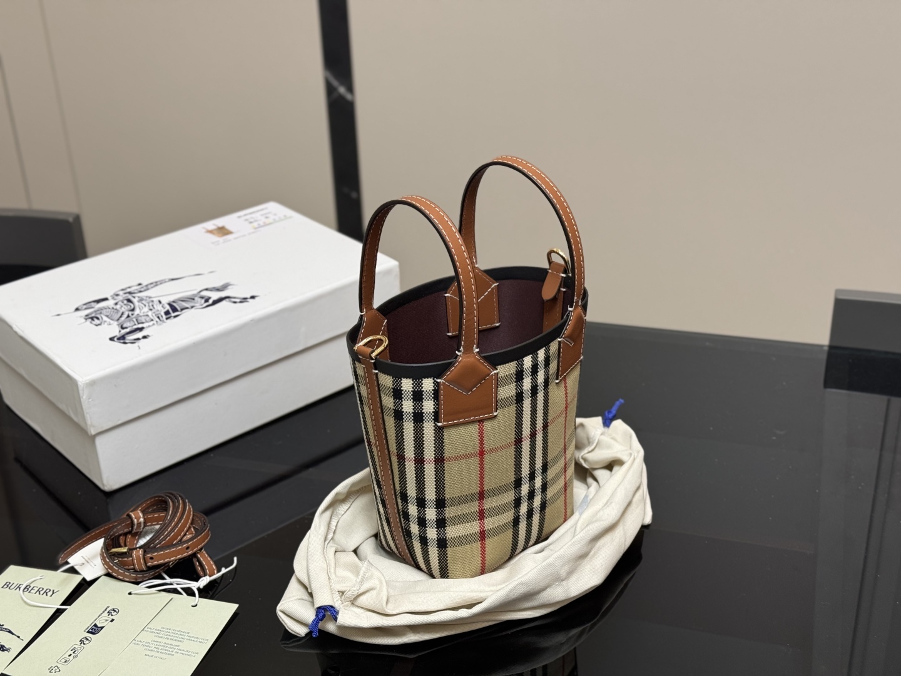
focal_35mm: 48
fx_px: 1249
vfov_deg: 30.3
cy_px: 338
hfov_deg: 39.7
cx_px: 450
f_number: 1.78
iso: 100
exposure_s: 1/74
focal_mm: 6.76
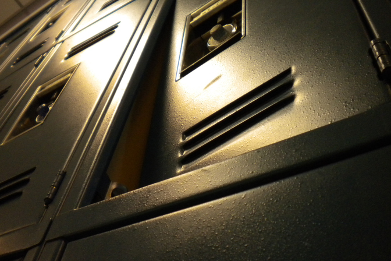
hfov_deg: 51.9
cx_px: 194
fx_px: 402
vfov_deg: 35.9
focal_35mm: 37
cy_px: 135
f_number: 3.1
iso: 400
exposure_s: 1/52
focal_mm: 6.3
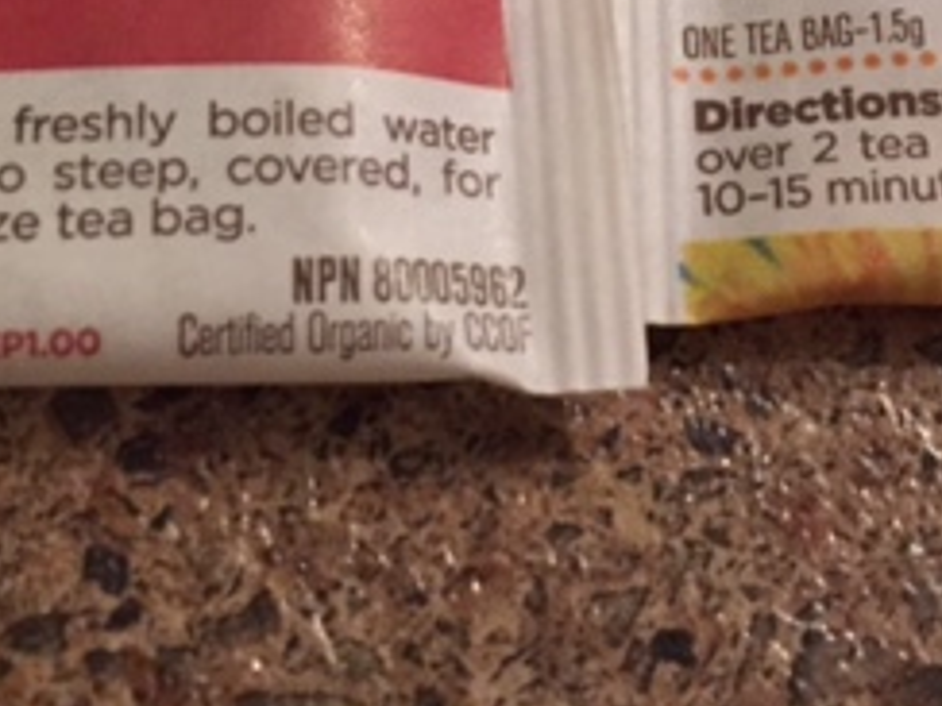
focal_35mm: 76
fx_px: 2068
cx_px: 595
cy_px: -154
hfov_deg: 25.6
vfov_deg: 18.3
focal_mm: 4.15
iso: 250
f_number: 2.2
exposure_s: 1/30
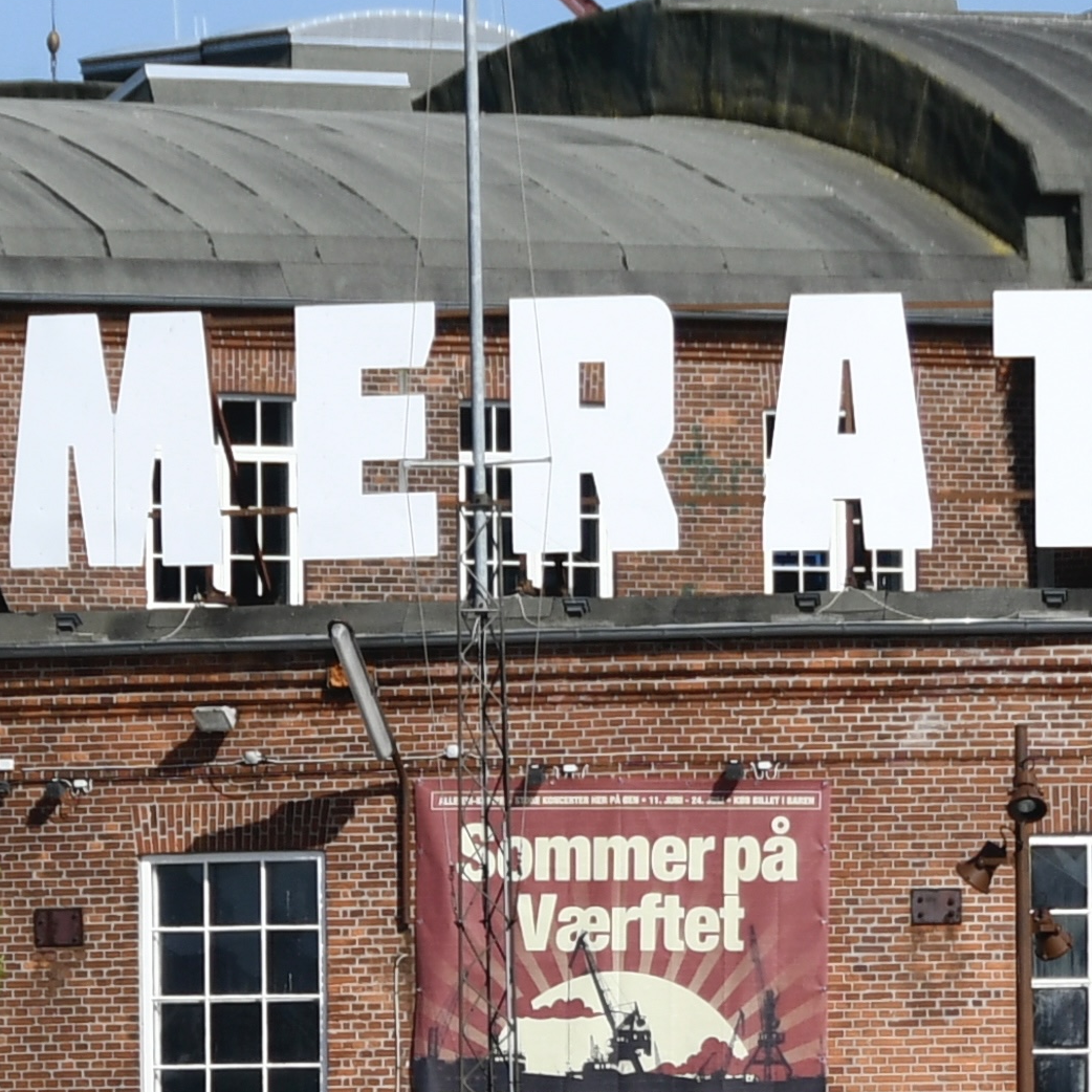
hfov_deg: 3.7
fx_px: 17024
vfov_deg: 3.7
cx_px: -19
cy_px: 1326
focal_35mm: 477
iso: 125
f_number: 5.6
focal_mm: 70
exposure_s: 1/1000
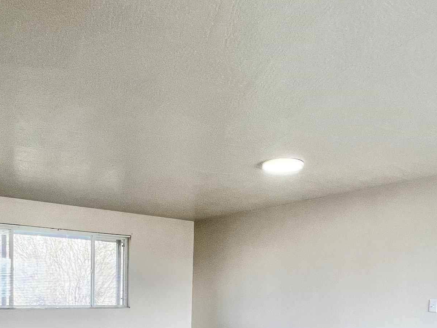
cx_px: 189
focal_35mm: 33
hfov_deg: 55.2
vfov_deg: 38.9
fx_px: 417
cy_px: 315
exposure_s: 1/120
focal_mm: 1.57
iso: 100
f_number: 1.8
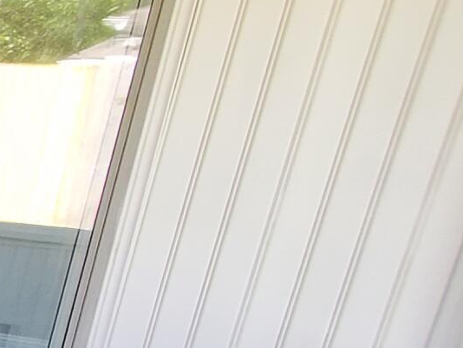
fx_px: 977
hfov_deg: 13.1
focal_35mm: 73
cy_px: 377
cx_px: -792
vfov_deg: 19.4
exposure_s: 1/60
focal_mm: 1.8
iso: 80
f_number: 2.2
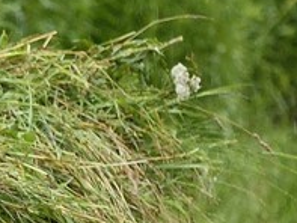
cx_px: -710
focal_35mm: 1016
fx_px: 8722
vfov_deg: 1.5
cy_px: 86
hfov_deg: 1.9
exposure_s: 1/250
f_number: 5.6
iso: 1600
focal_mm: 130
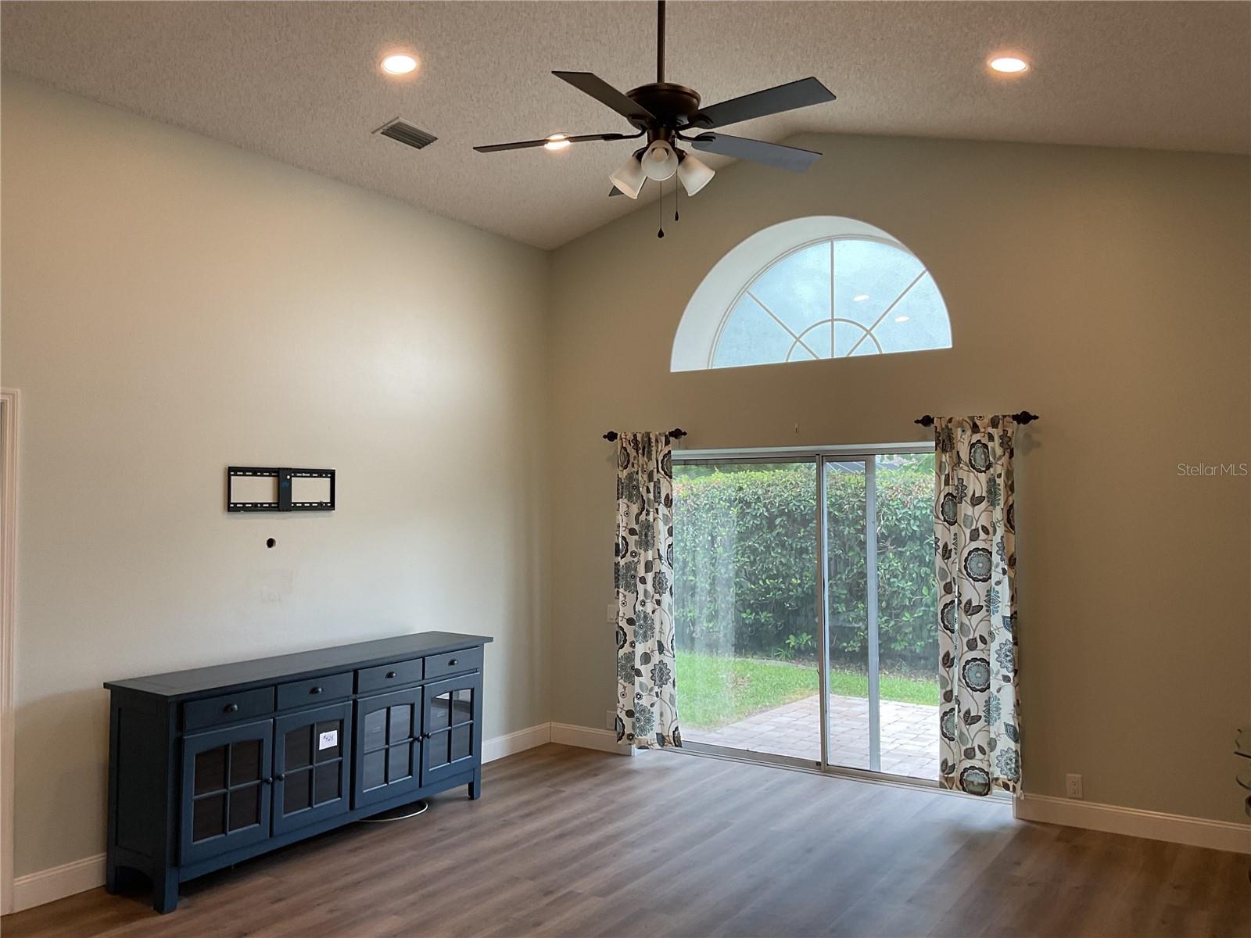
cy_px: 469
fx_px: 1048
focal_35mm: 29
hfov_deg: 61.7
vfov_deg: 48.2
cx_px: 626
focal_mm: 3
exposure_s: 1/120
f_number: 1.8
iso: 64
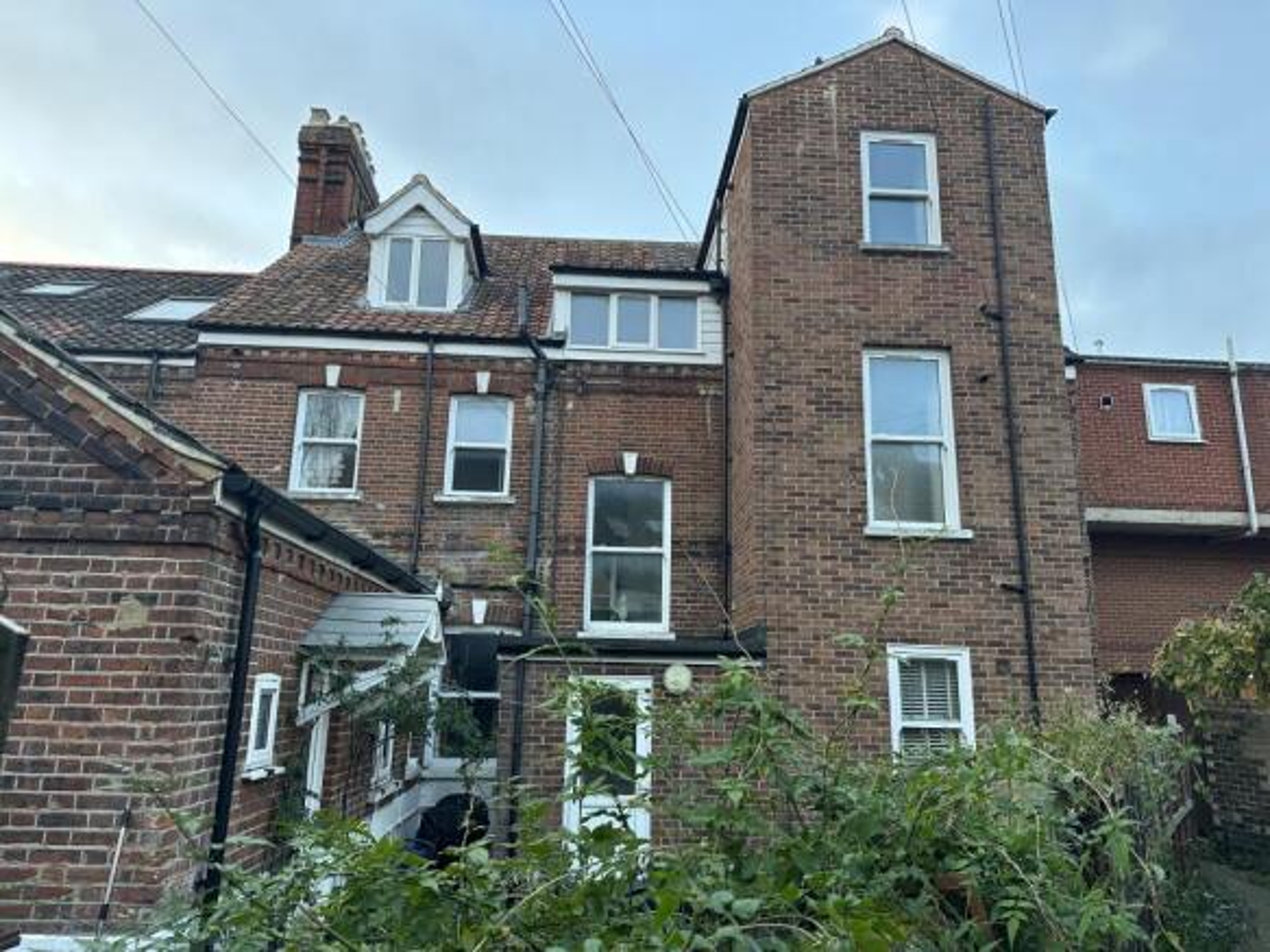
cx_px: 635
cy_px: 476
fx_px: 880
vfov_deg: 56.8
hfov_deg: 71.6
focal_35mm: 24
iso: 80
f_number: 1.78
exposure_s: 1/154
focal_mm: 6.86
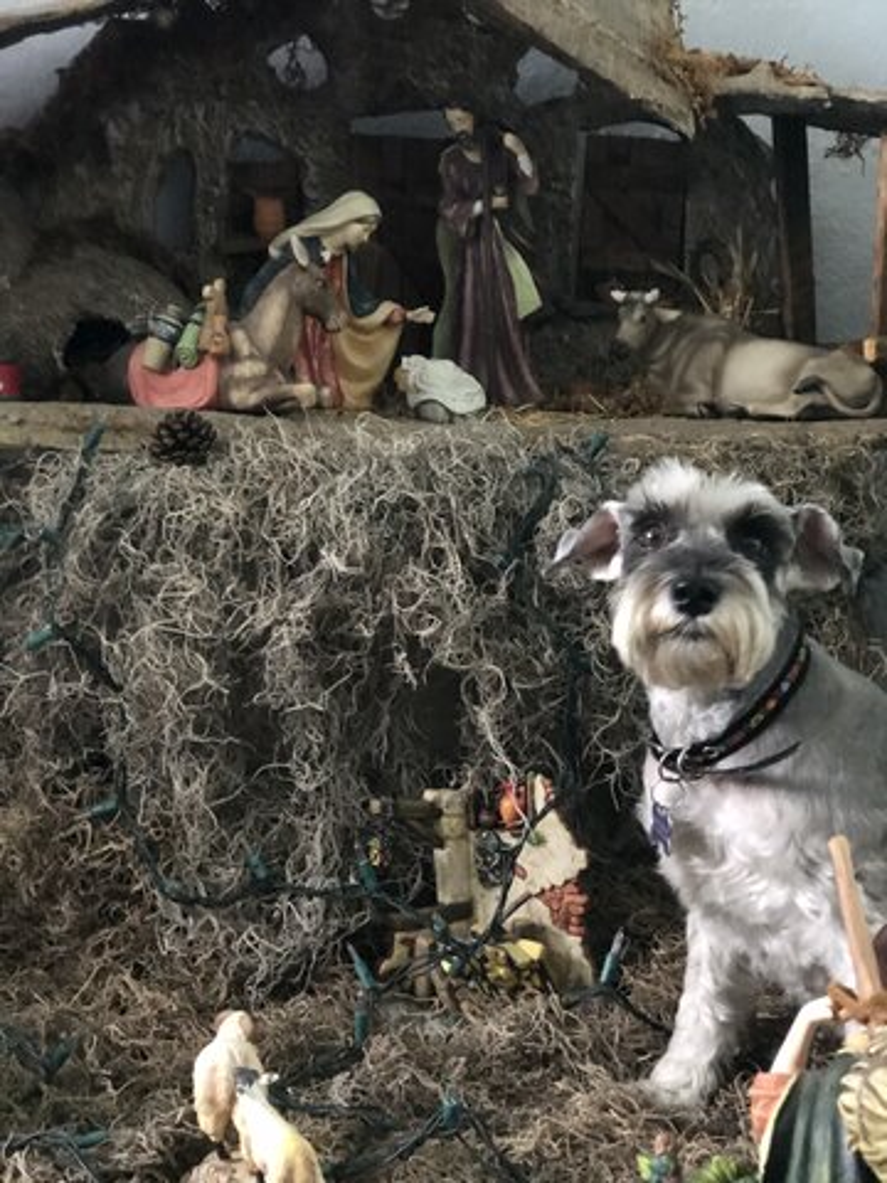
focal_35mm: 57
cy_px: 592
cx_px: 444
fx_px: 1947
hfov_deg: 25.7
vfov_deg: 33.8
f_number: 2.8
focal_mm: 6.6
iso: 1250
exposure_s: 1/30
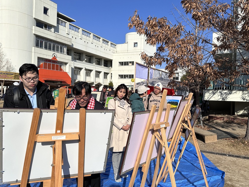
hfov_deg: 63.4
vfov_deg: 49.8
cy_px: 92
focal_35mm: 28
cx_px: 133
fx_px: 201
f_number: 1.78
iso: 80
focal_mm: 6.86
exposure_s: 1/8929
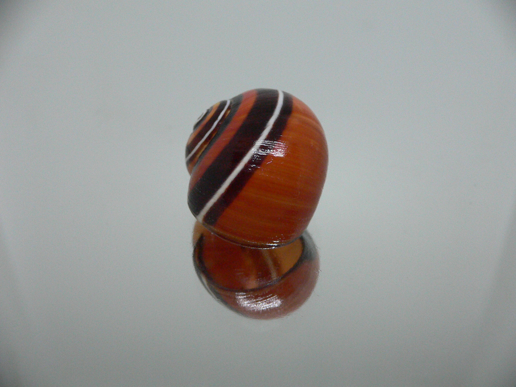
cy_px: 194
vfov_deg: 40.7
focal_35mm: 35
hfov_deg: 52.6
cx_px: 258
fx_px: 522
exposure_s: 1/50
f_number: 2.8
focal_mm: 4.6
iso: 200
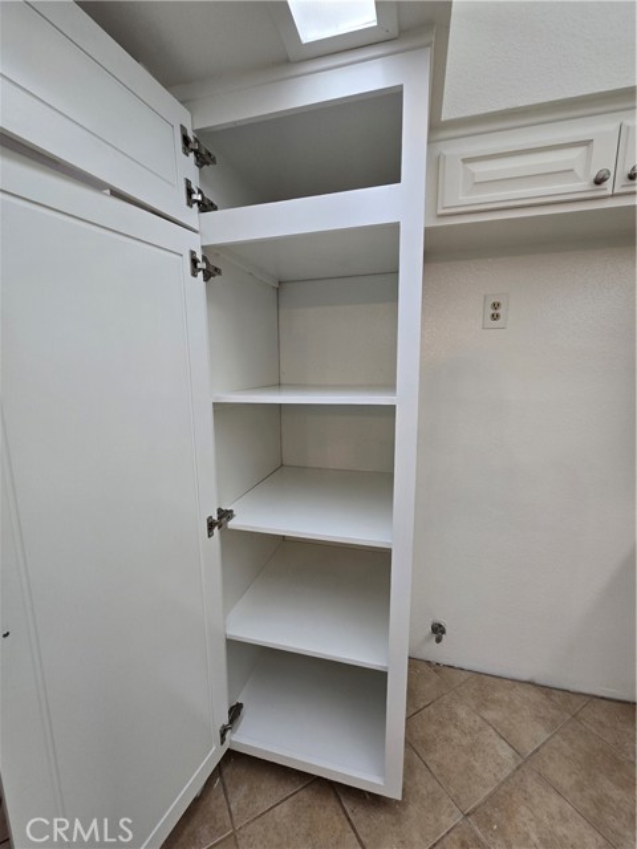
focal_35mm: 13
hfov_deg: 89.9
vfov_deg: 106.2
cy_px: 424
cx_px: 318
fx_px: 319
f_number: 2.2
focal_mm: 2.2
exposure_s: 1/60
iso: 125
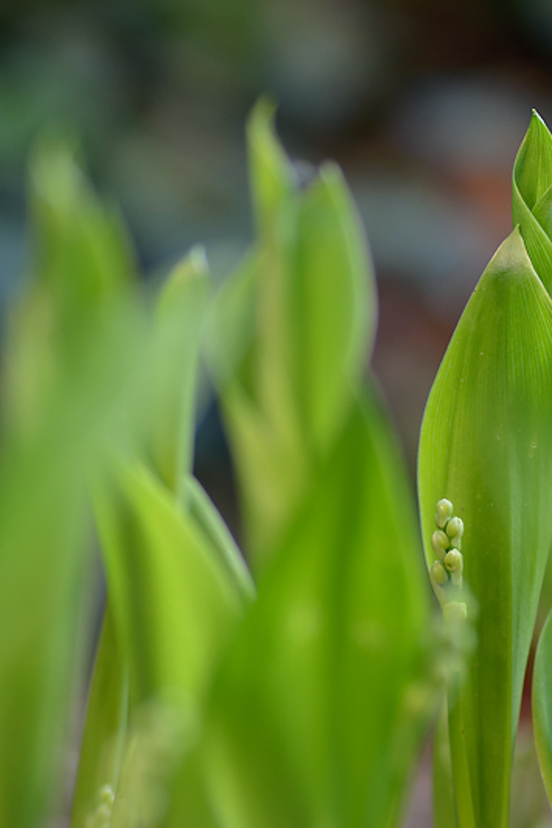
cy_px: 675
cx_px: 309
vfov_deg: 8.1
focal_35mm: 253
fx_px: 5822
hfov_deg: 5.4
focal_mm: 90
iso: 200
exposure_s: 1/60
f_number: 3.2
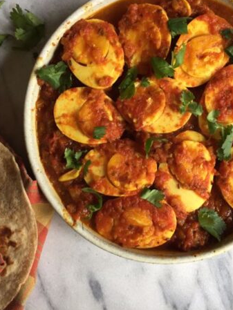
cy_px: 146
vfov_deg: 58.3
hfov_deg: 45.5
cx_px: 118
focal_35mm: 31
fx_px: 278
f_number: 2.2
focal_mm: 4.15
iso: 40
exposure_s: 1/30
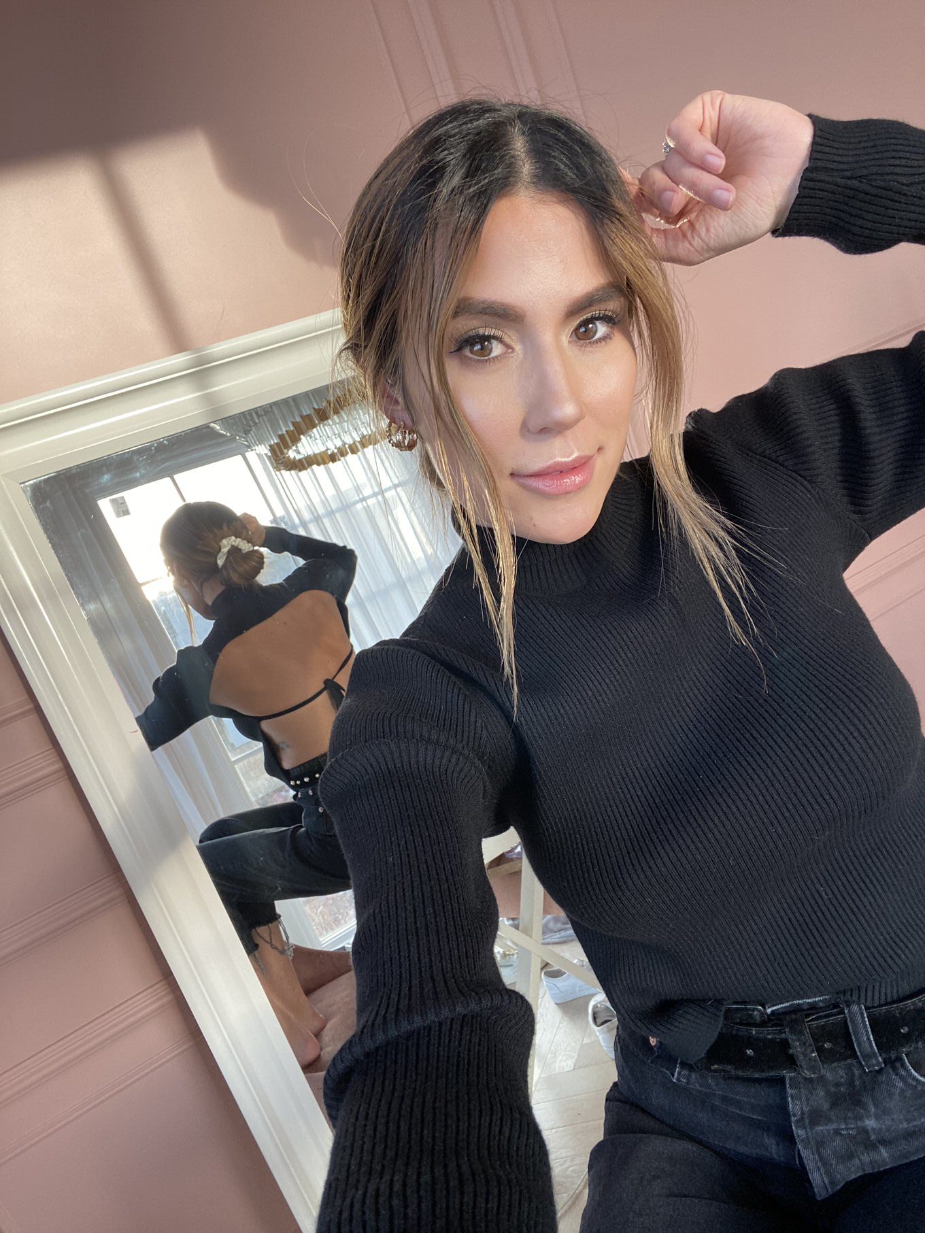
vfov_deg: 73.9
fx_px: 819
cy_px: 616
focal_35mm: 23
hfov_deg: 58.9
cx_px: 462
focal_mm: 2.71
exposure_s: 1/122
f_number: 2.2
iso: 64
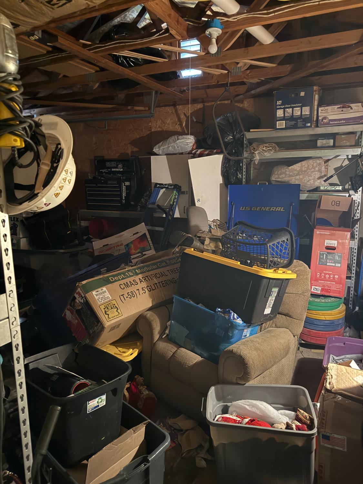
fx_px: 336
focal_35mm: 24
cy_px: 242
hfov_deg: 56.8
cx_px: 182
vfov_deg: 71.6
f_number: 1.78
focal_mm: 6.76
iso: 1600
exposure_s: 1/17
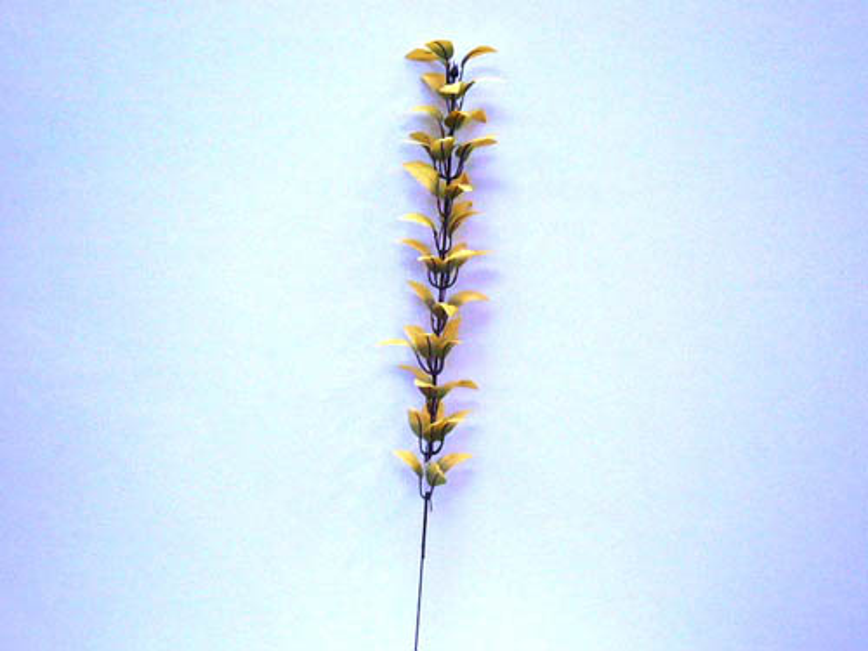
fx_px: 1229
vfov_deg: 29.7
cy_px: 326
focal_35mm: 49
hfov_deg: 38.9
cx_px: 434
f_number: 2.9
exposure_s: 1/80
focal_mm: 6
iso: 400
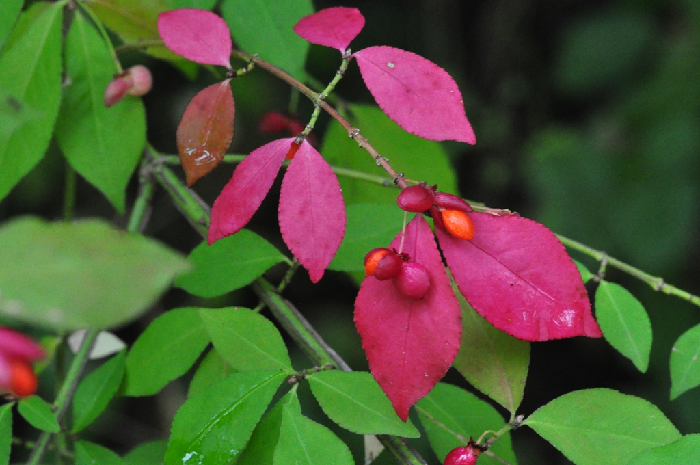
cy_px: 232
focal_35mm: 150
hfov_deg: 13.7
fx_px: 2913
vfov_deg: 9.1
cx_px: 350
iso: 3200
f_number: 16
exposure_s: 1/125
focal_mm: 100
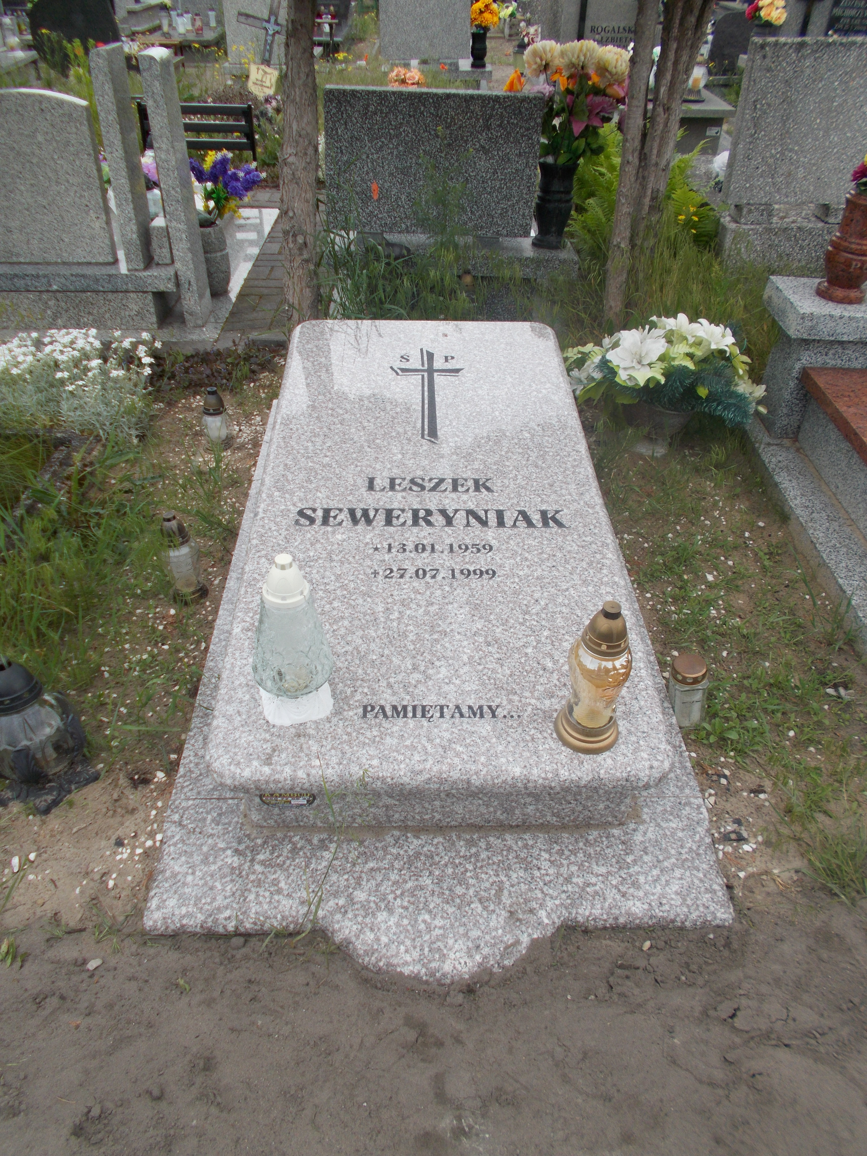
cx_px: 434
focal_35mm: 26
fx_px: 868
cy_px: 578
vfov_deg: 67.3
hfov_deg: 53.1
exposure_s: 1/200
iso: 80
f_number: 3.2
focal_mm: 4.6
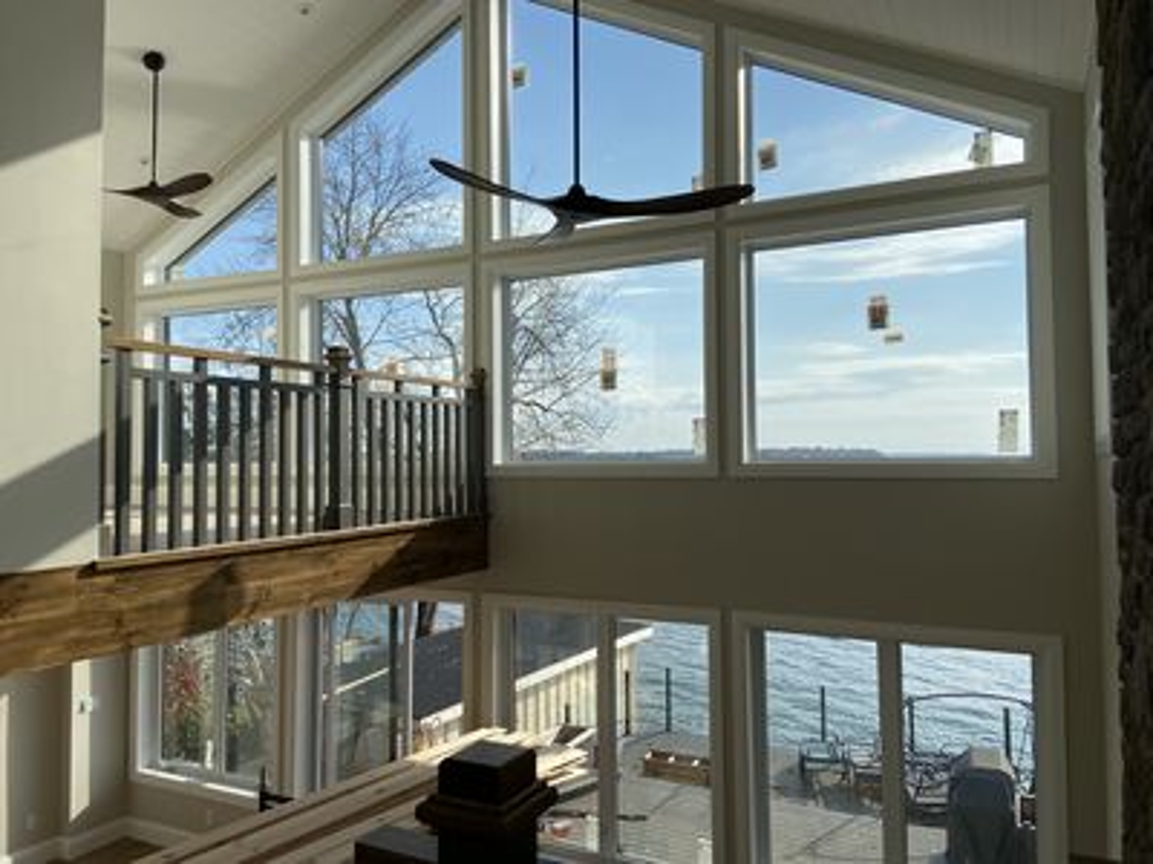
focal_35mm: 26
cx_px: 576
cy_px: 432
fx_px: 866
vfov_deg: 53.1
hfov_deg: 67.3
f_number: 1.8
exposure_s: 1/3610
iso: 32
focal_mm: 4.25
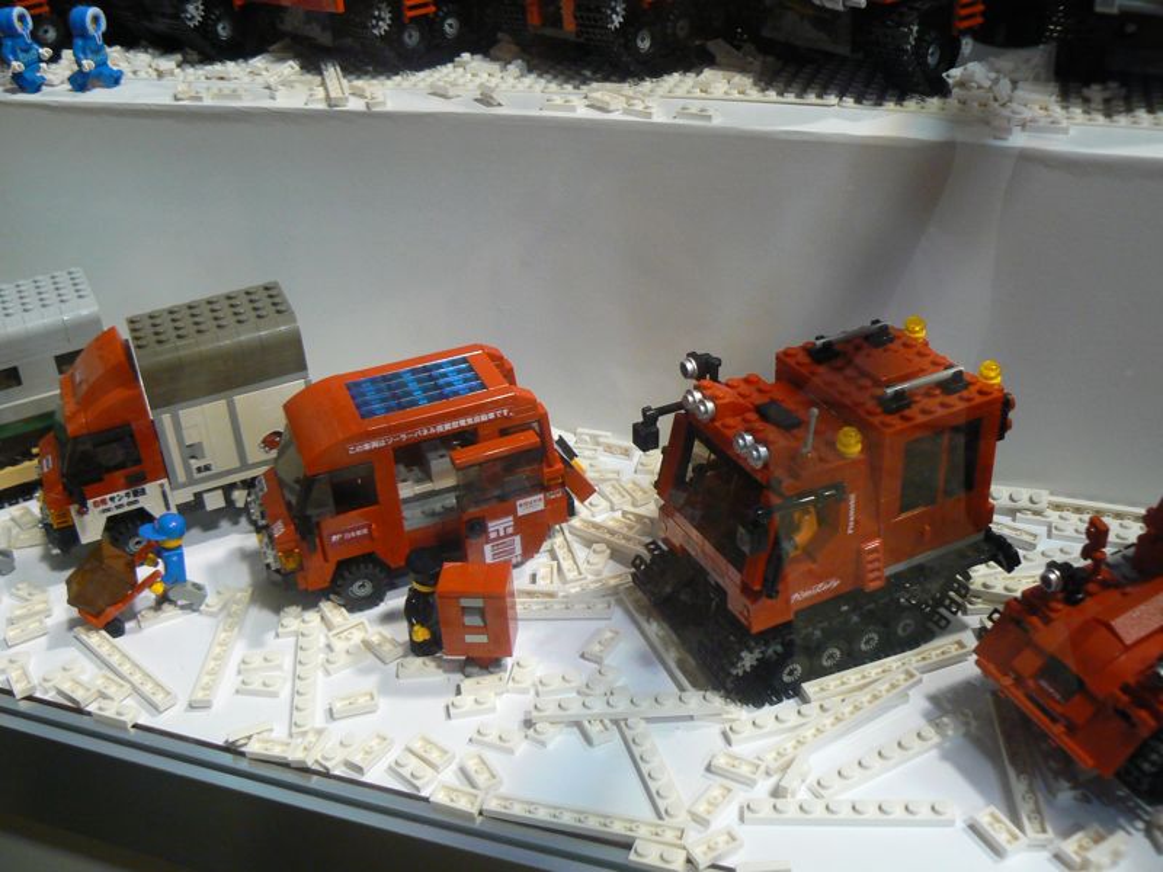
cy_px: 436
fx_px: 1209
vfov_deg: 39.7
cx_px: 582
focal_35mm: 36
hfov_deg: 51.4
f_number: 2.8
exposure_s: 1/30
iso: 200
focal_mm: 6
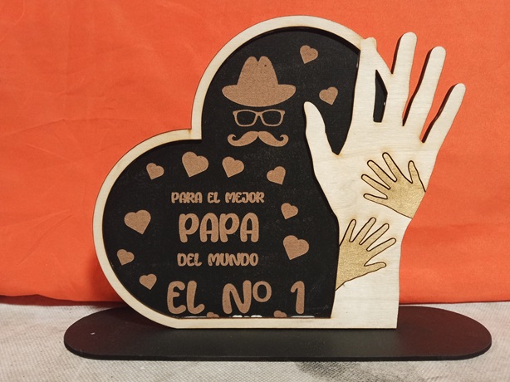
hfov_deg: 65.3
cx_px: 255
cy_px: 191
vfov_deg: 51.3
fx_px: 398
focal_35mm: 27
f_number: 1.8
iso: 1600
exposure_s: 1/33.3
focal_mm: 3.98
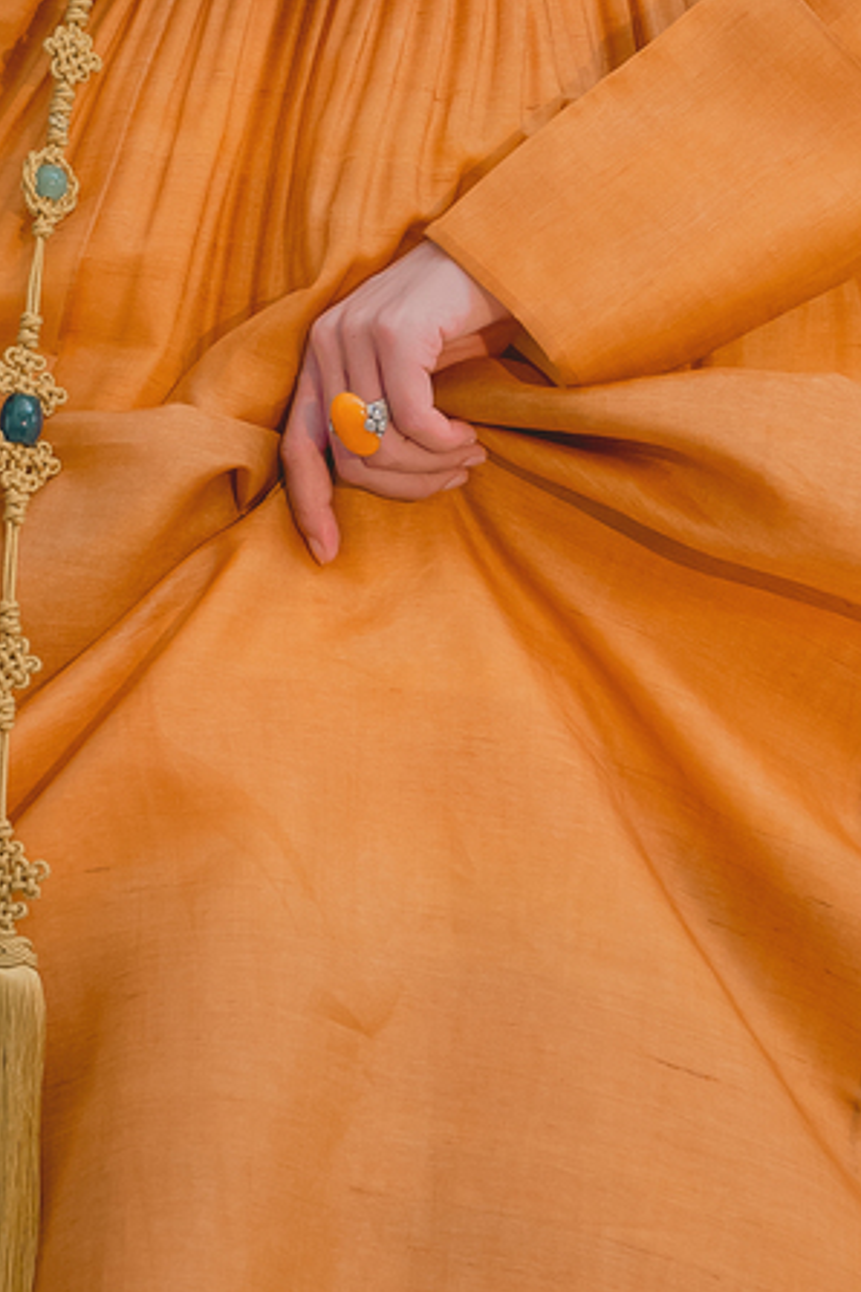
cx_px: 298
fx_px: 13596
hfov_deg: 3.6
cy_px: 335
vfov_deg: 5.4
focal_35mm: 379
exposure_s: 1/125
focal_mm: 113
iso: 400
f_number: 4
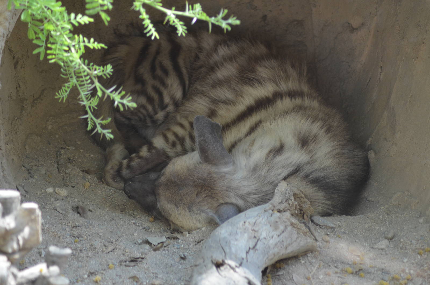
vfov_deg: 7.3
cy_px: 142
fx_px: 2235
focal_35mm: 188
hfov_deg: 11.0
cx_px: 215
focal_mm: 125
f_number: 4.2
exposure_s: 1/250
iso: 720
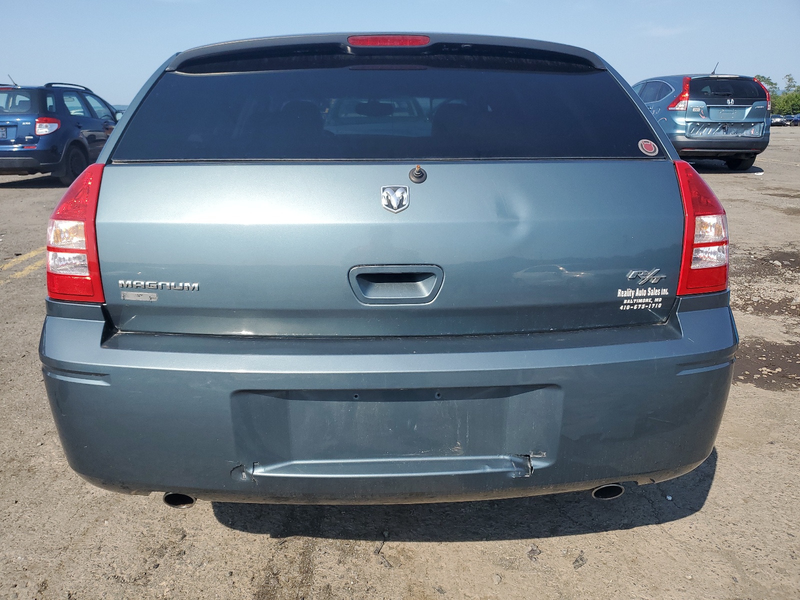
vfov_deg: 53.1
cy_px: 300
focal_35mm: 26
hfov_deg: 67.3
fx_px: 601
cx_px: 400
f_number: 1.5
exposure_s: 1/2500
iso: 50
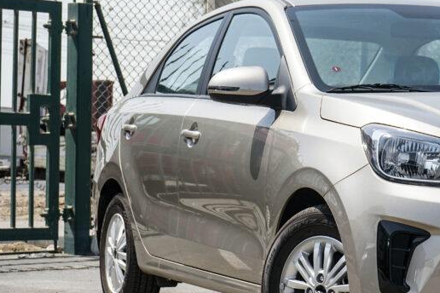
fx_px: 1601
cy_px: 148
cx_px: 431
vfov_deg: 10.5
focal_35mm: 131
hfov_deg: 15.4
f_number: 9
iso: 400
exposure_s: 1/800
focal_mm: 66
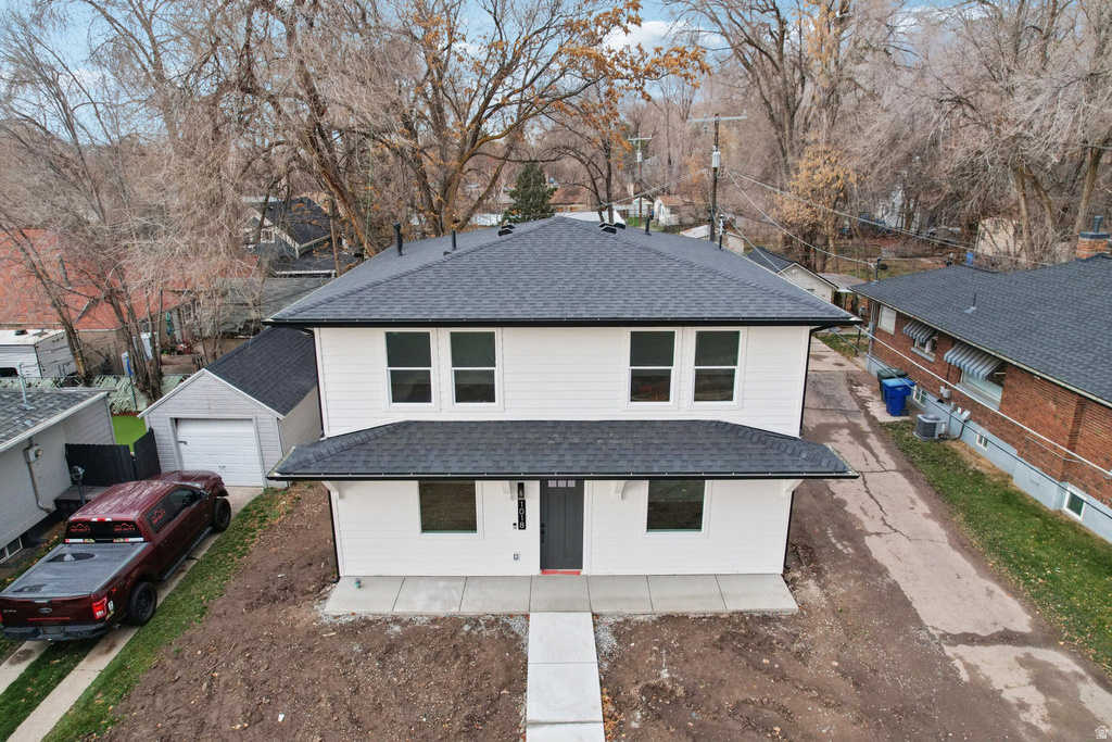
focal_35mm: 22
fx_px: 680
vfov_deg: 57.2
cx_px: 556
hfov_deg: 78.6
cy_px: 371
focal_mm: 8.4
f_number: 2.8
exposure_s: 1/15
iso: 360
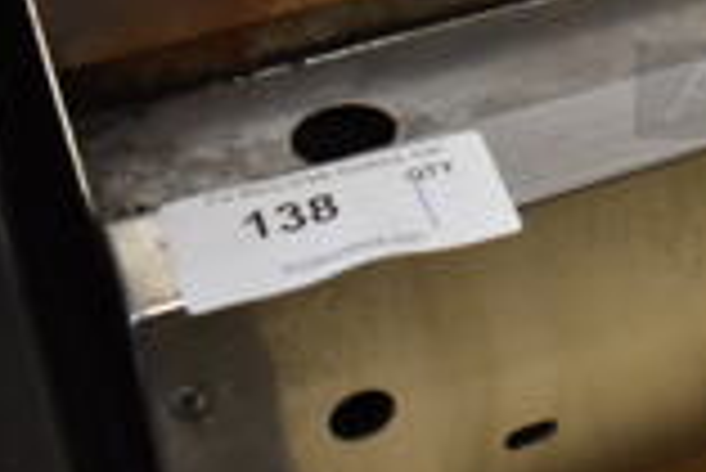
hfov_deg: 17.1
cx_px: 1138
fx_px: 2061
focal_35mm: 105
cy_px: -99
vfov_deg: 12.7
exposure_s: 1/125
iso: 1600
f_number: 3.5
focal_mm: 18
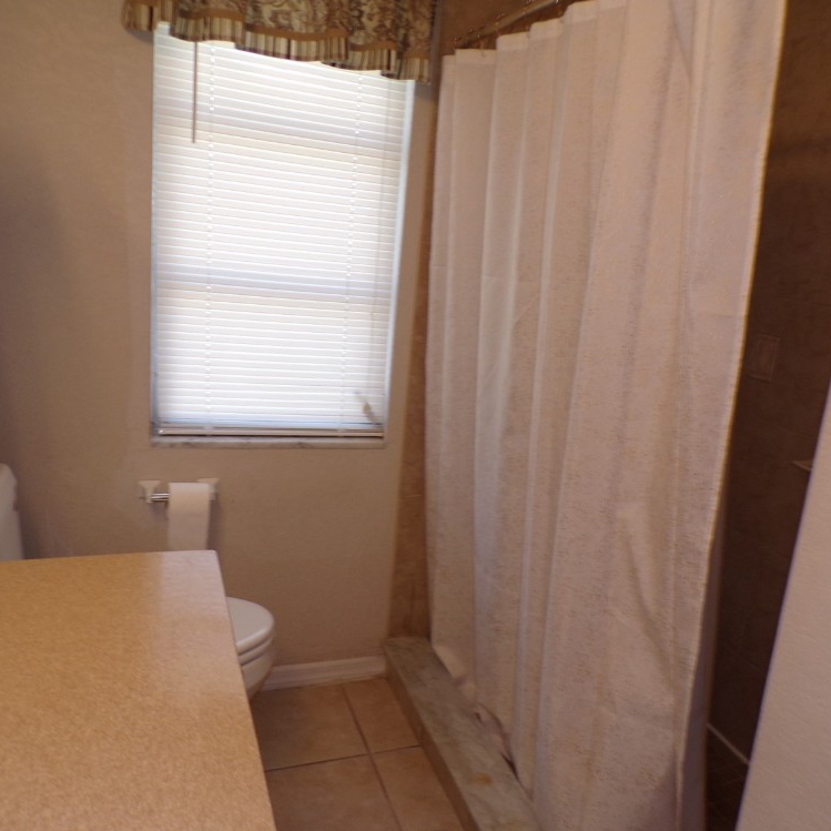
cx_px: 467
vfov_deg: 55.6
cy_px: 407
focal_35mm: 29
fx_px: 788
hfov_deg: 55.5
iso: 100
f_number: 3
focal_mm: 4.3
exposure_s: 1/70
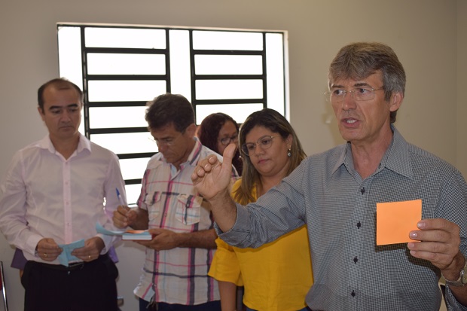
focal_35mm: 40
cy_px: 156
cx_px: 234
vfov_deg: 33.0
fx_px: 525
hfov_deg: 47.9
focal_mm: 27
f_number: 5.6
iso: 280
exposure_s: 1/125
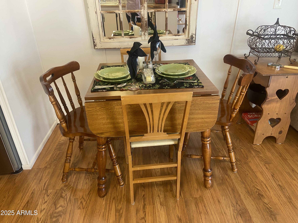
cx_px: 149
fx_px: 224
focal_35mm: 26
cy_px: 112
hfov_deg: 67.3
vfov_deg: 53.1
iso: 160
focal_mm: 4.25
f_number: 1.8
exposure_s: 1/60
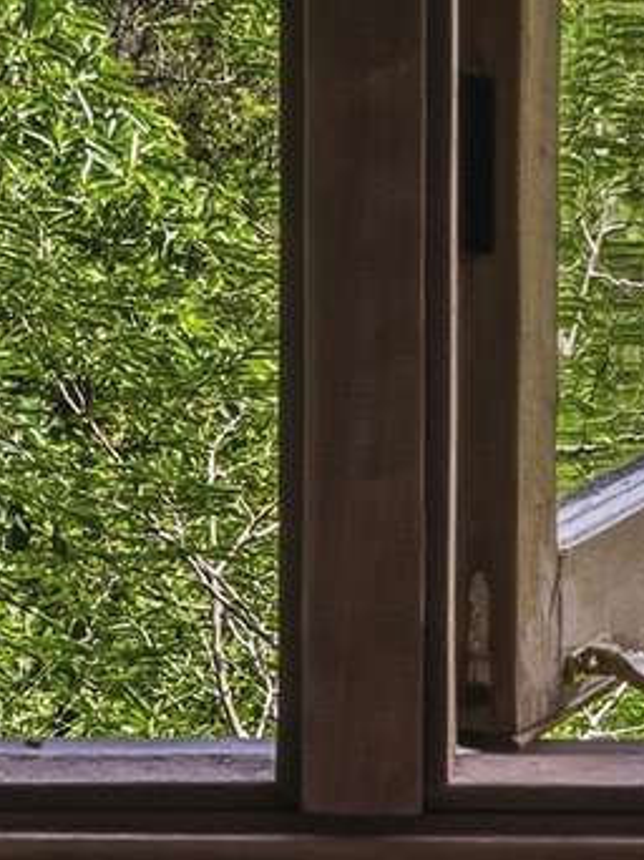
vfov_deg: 11.8
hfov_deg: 9.2
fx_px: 4024
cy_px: -288
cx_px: 335
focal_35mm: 162
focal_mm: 30
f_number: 11
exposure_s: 1/800
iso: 320
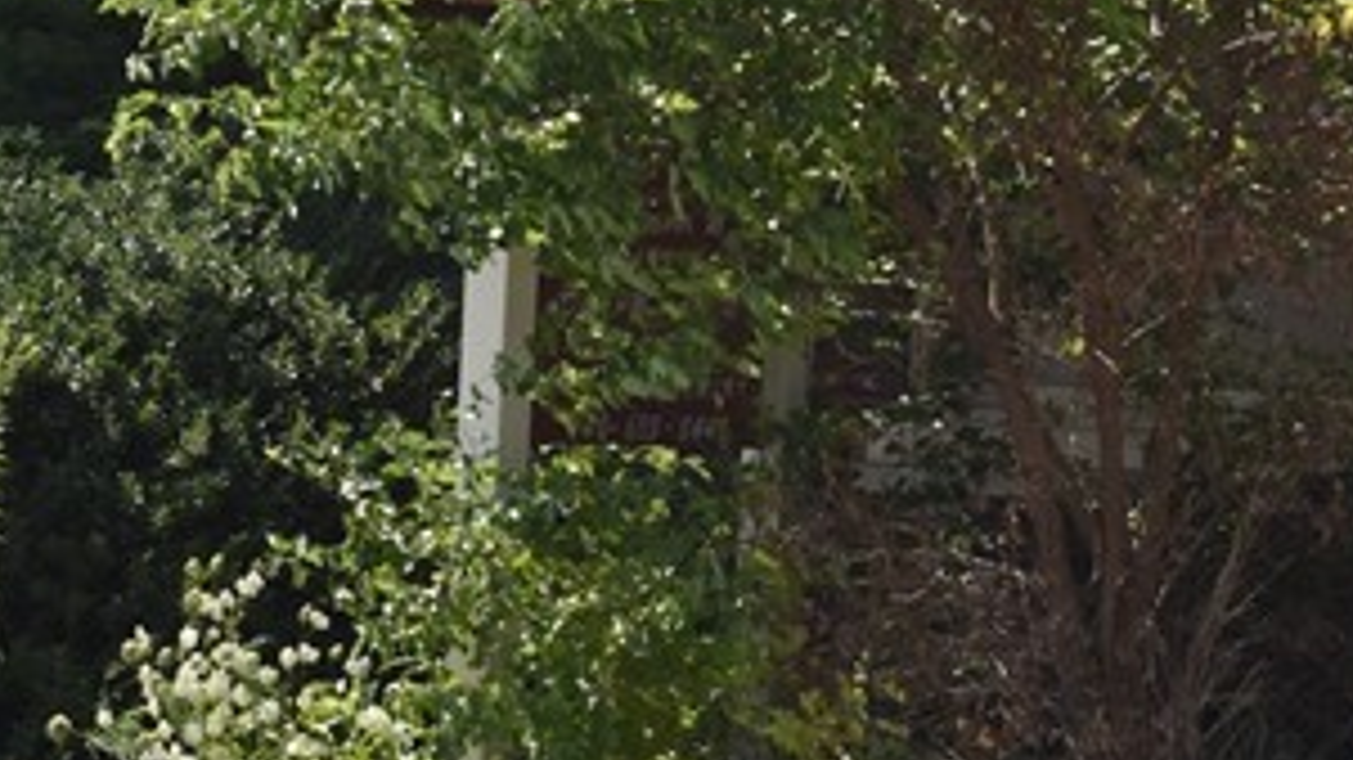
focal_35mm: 170
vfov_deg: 7.0
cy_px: -594
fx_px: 6096
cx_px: 1411
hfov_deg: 12.5
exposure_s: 1/200
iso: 100
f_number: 10
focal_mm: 30
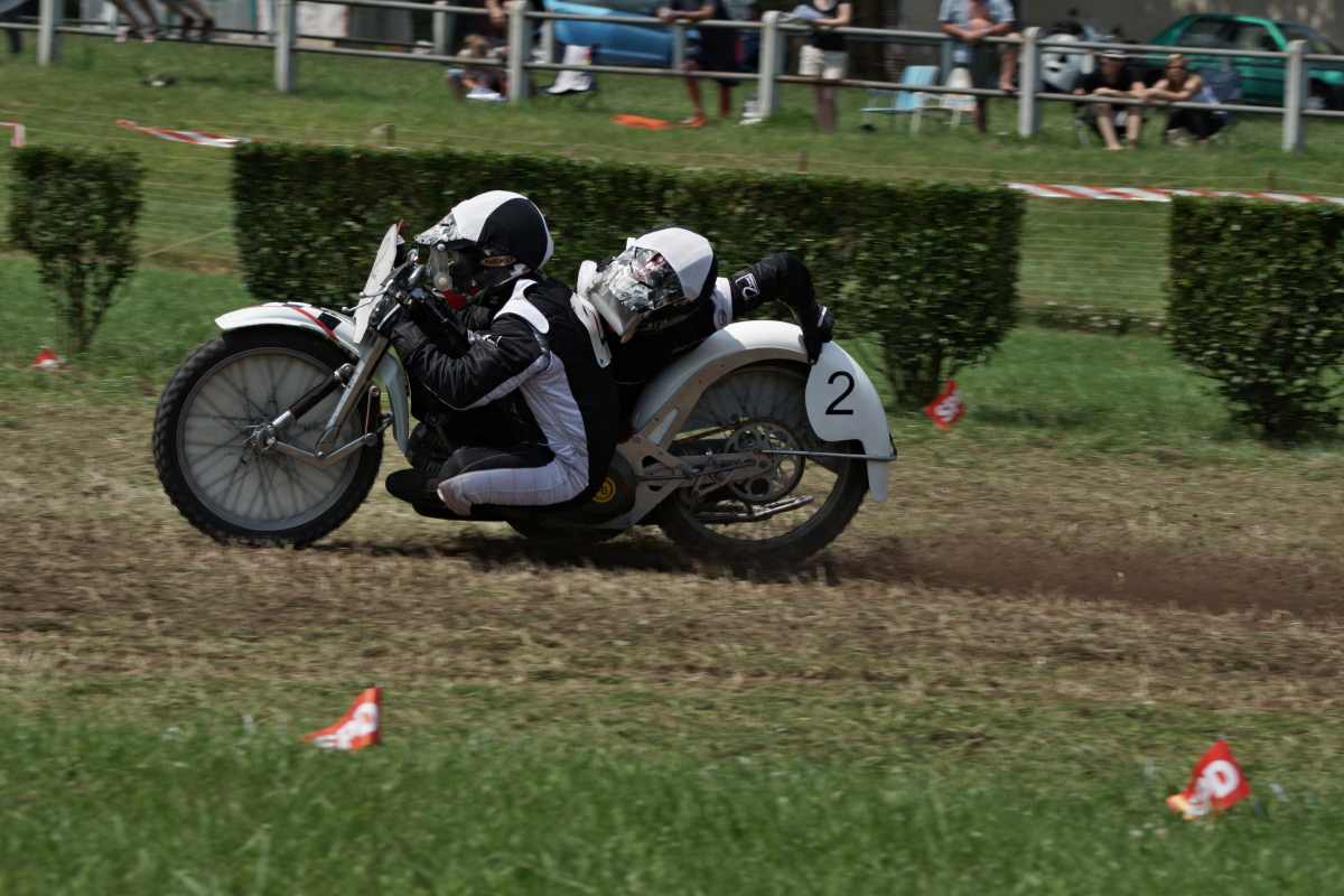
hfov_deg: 9.1
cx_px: 672
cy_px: 448
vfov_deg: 6.1
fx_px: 8399
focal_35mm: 225
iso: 200
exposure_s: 1/800
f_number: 9
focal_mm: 150
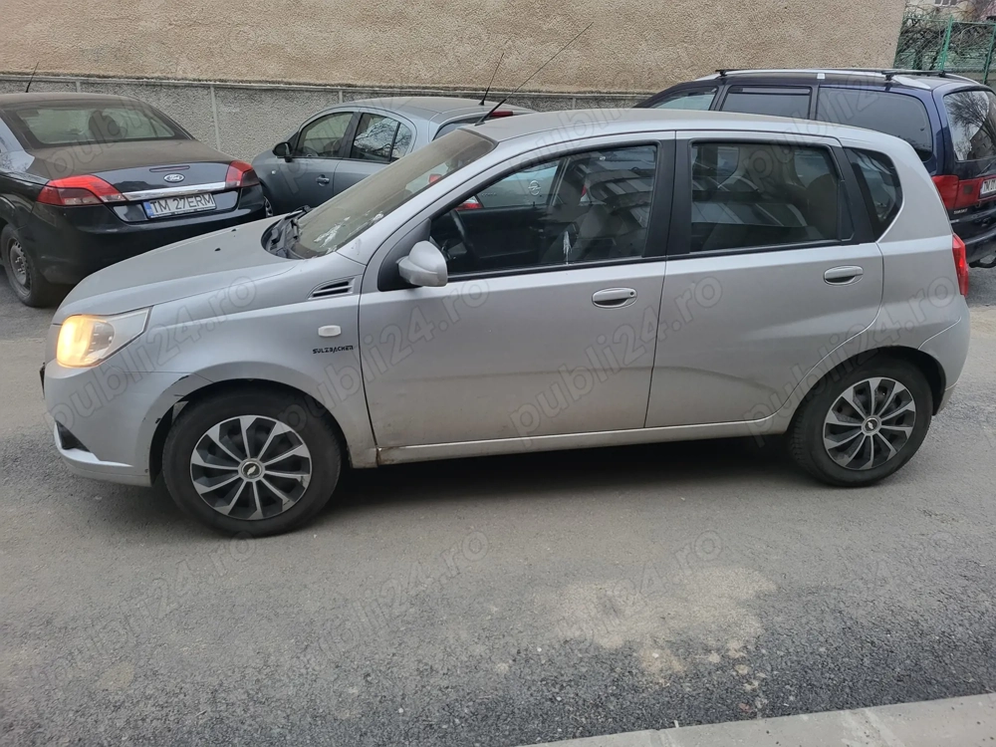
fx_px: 748
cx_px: 498
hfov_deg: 67.3
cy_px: 374
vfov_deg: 53.1
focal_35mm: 26
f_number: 1.8
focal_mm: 5.4
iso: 320
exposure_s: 1/100
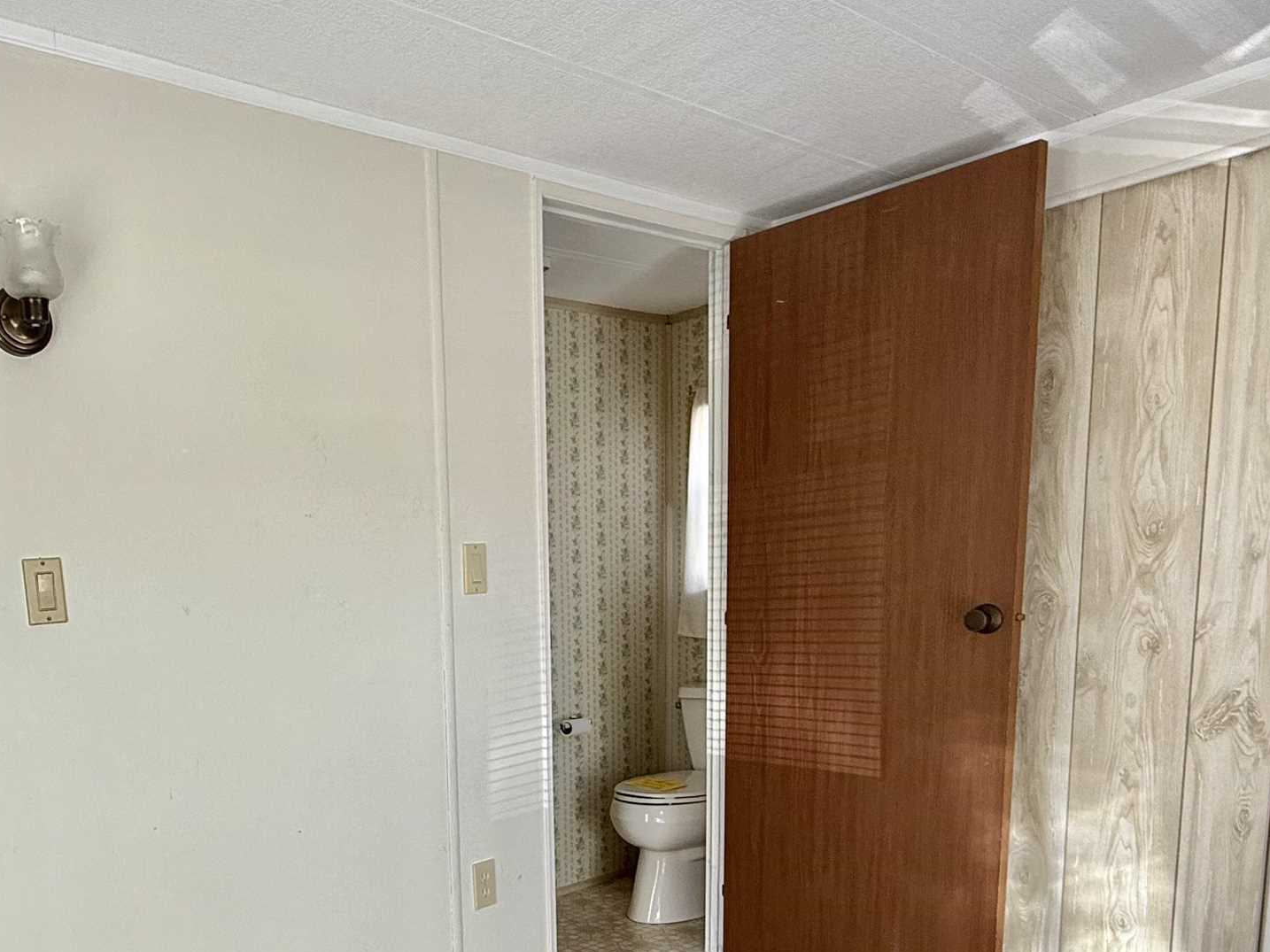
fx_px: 1100
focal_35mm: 30
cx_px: 332
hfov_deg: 57.2
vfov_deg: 44.3
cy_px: 773
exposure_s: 1/99
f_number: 2.2
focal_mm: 2.22
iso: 64
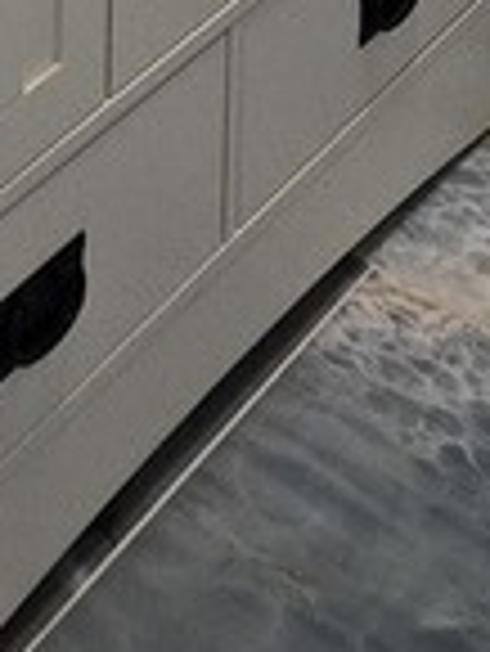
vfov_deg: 11.7
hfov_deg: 15.3
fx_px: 1828
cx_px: 184
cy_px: -1255
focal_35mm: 97
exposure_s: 1/60
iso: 80
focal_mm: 2.2
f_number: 2.2
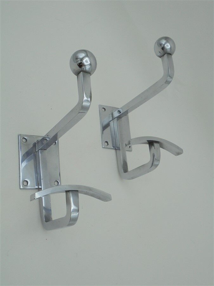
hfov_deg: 37.7
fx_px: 313
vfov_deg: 49.0
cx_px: 107
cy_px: 143
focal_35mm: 38
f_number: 4.2
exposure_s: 1/80
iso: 100
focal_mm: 6.9
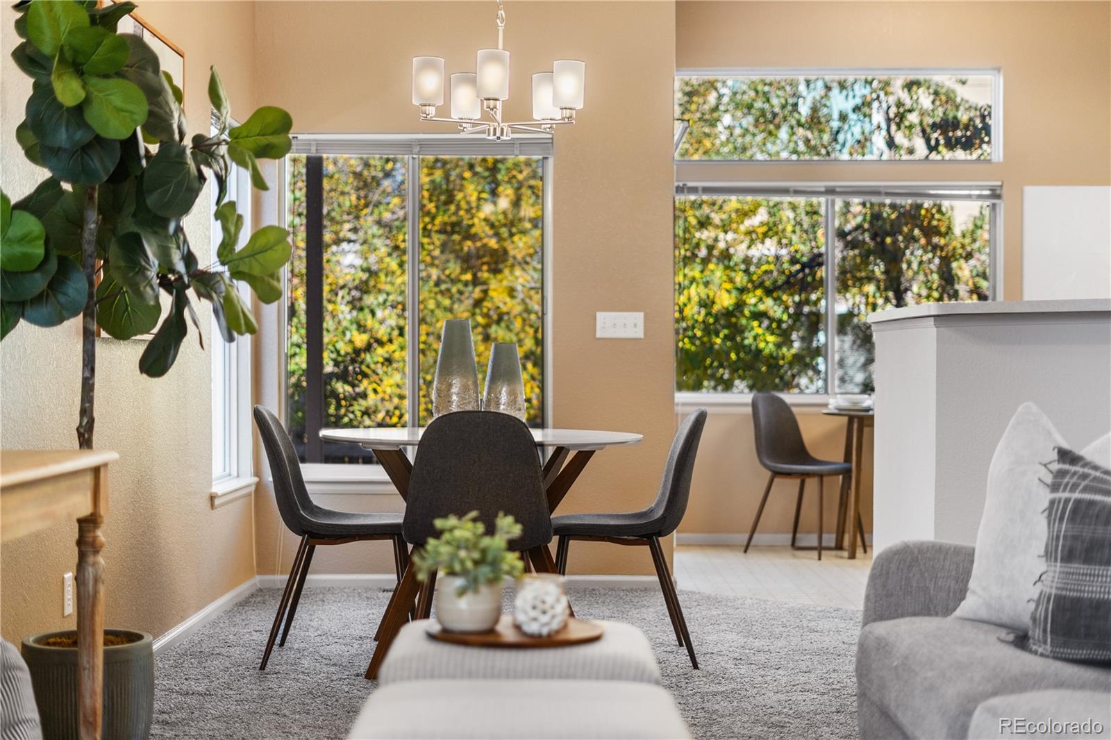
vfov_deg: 27.0
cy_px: 370
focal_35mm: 50
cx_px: 556
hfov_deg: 39.6
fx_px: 1543
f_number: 1.8
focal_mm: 50
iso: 400
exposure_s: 1/400
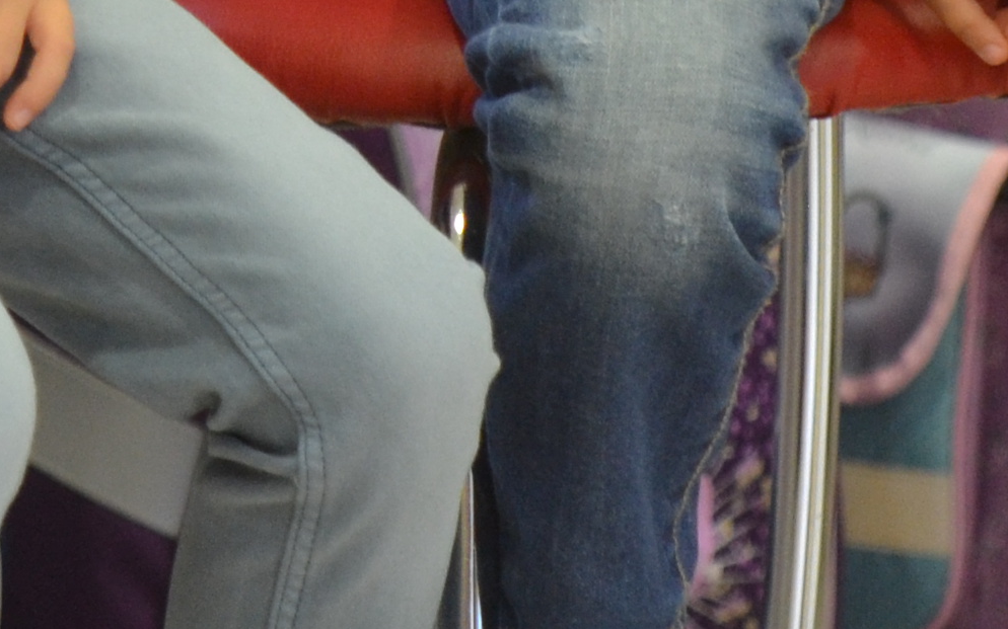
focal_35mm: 865
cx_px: -249
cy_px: -867
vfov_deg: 1.5
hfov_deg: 2.4
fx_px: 23760
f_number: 2.8
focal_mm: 122
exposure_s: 1/60
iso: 720
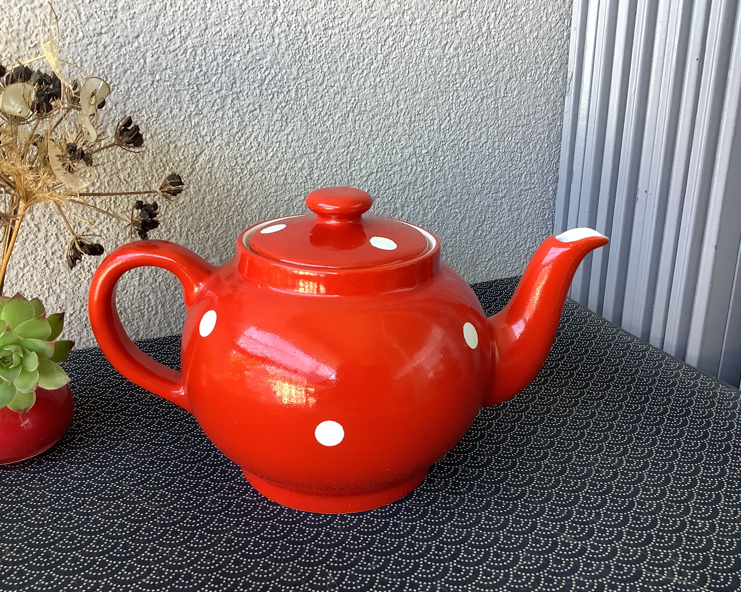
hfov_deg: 54.2
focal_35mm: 33
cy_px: 295
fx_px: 724
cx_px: 363
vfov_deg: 44.5
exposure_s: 1/60
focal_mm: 3.3
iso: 80
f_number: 2.4
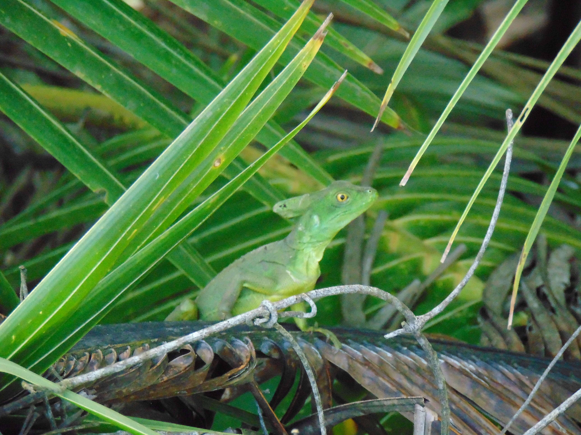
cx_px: 290
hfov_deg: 6.5
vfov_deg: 4.8
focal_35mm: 307
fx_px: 5153
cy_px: 218
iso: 800
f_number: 4.2
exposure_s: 1/125
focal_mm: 55.1
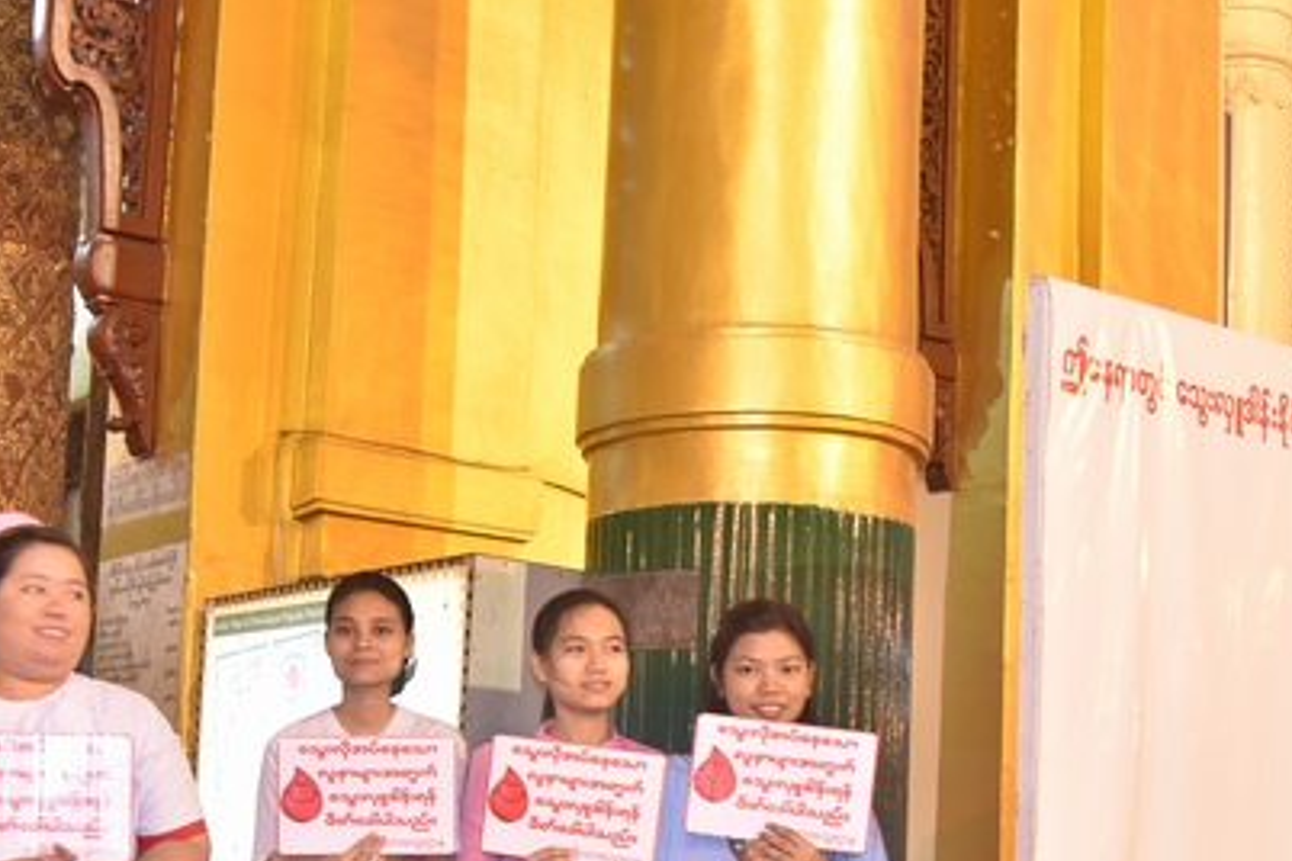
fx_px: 1974
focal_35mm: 55
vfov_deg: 24.3
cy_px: 683
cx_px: 498
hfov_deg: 36.1
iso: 1000
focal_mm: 34
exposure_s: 1/10
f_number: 4
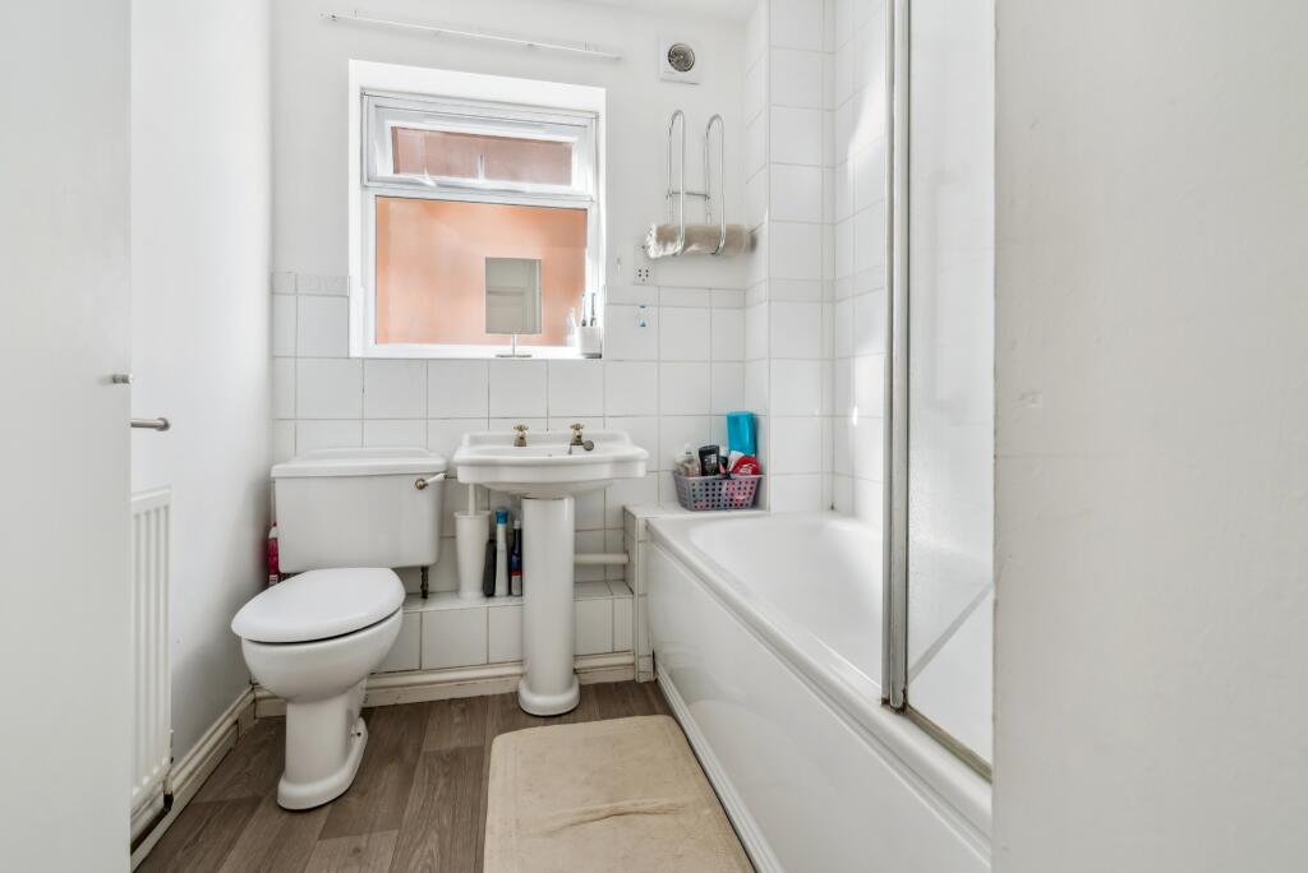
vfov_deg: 73.8
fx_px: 582
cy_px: 436
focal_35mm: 16
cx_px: 654
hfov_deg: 96.7
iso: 640
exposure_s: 1/50
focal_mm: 16
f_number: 8
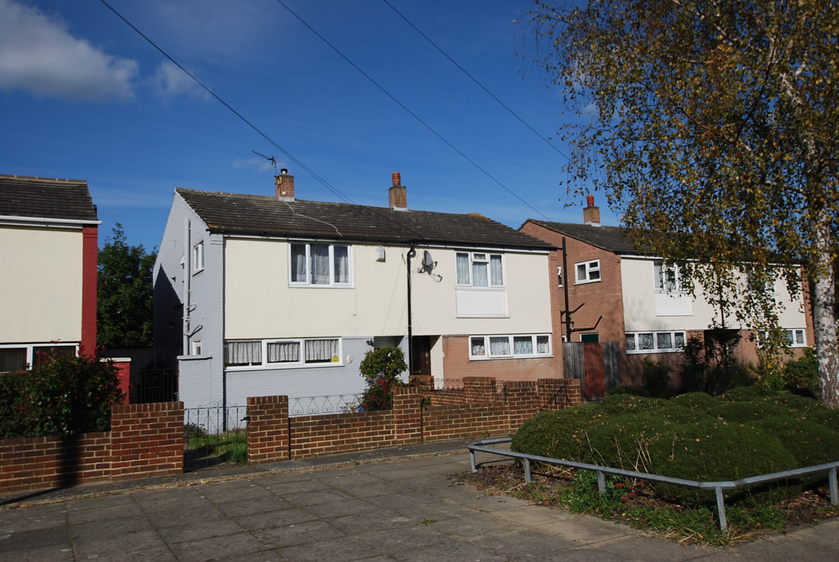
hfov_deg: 61.9
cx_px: 420
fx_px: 700
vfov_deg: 43.7
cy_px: 281
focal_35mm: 30
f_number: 9
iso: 100
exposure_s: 1/320
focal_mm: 20
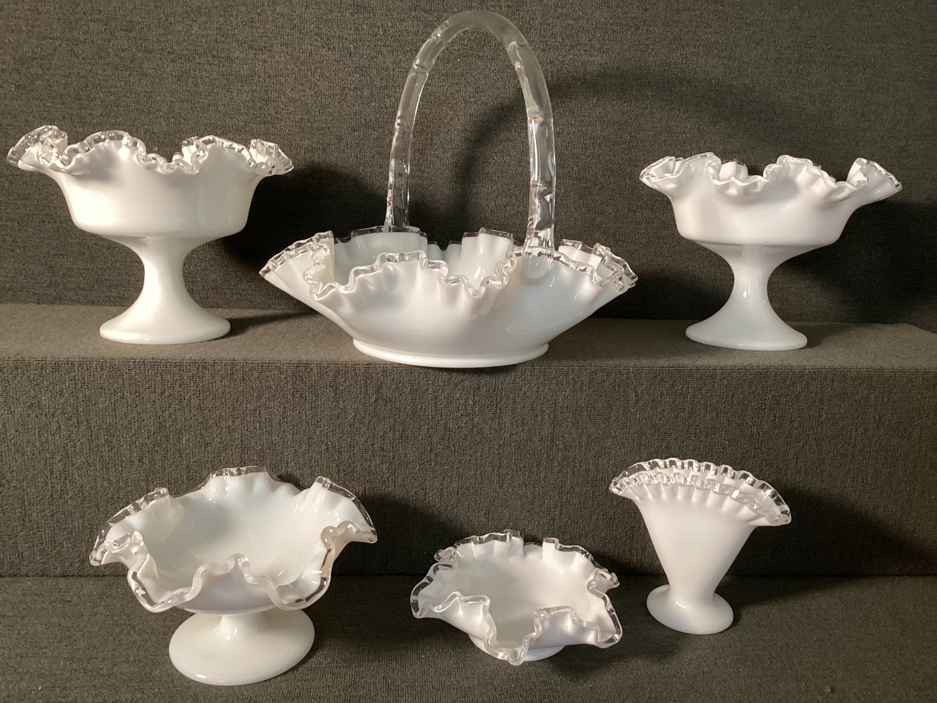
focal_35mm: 31
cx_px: 468
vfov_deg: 45.4
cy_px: 352
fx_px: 839
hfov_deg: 58.3
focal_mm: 3.3
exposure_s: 1/60
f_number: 2.4
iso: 250
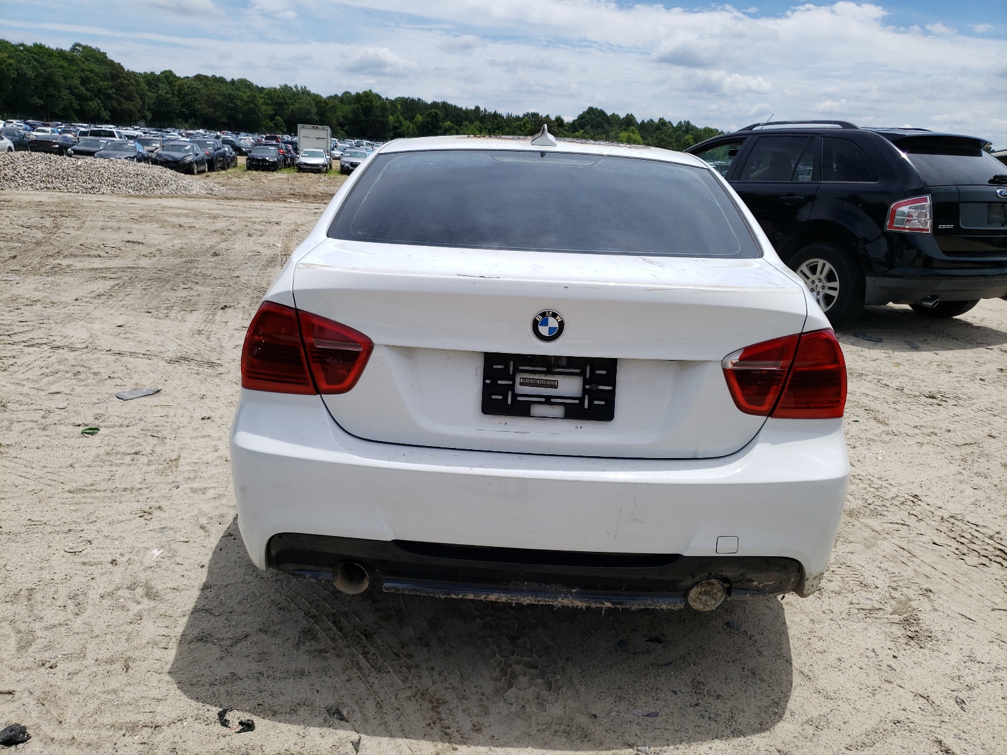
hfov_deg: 67.3
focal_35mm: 26
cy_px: 378
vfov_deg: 53.1
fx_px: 756
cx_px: 504
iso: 50
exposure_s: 1/5000
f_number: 1.5
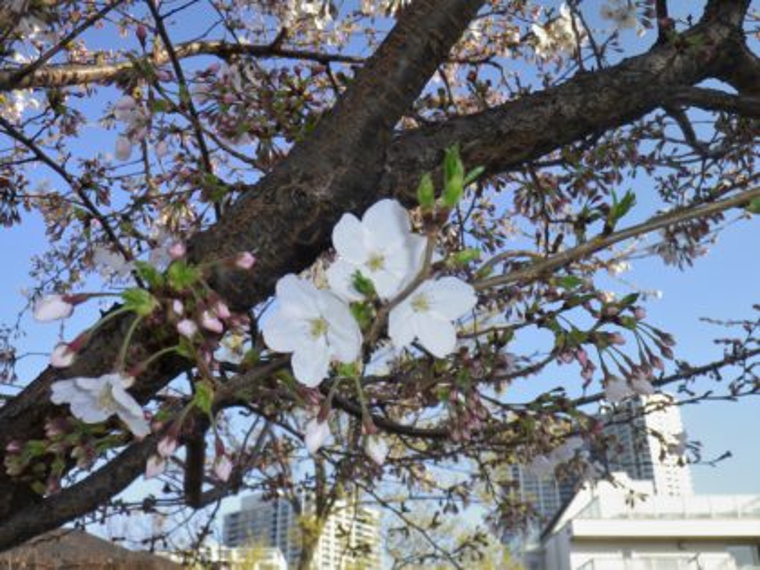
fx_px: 900
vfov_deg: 35.1
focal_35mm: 41
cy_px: 285
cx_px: 380
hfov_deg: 45.8
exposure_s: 1/200
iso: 80
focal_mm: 7.3
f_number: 3.9
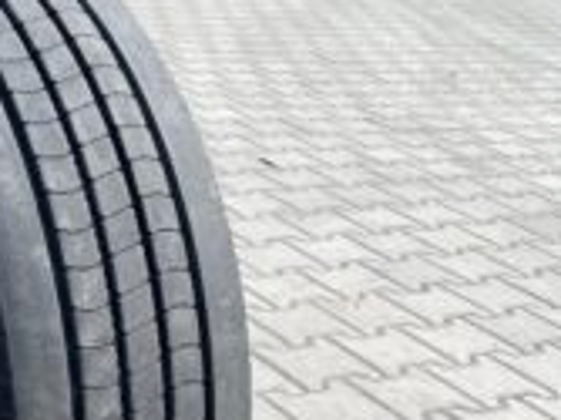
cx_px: -124
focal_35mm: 67
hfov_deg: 25.7
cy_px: 368
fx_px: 1085
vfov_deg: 21.5
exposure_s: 1/1629
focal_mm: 4.25
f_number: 1.8
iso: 32
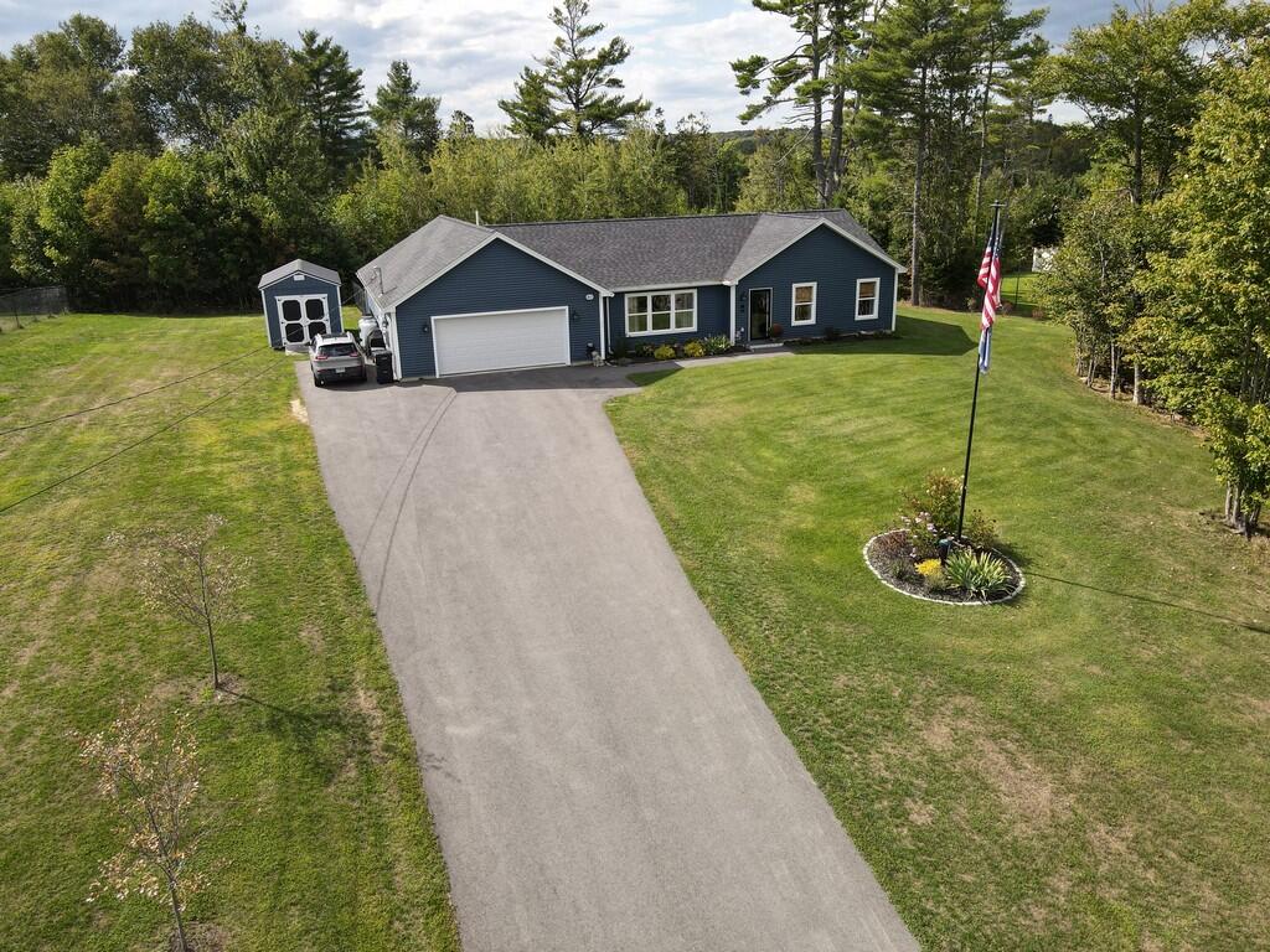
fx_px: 881
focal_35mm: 24
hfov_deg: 71.6
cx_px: 635
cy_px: 476
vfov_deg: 56.8
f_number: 2.8
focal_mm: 4.5
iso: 100
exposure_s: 1/500
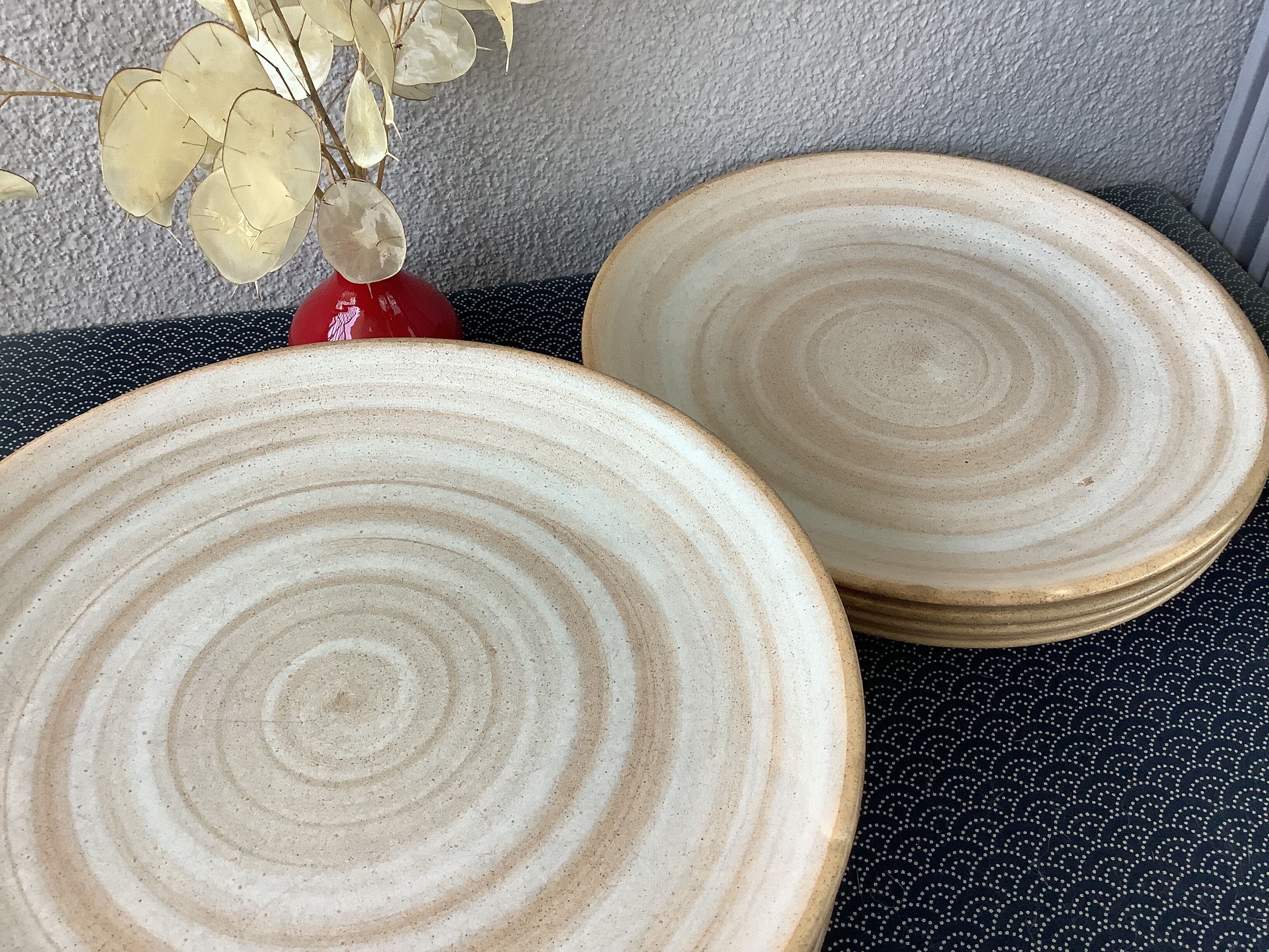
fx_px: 1136
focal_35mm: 31
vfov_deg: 45.4
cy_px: 476
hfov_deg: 58.4
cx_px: 634
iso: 100
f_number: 2.4
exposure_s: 1/120
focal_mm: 3.3
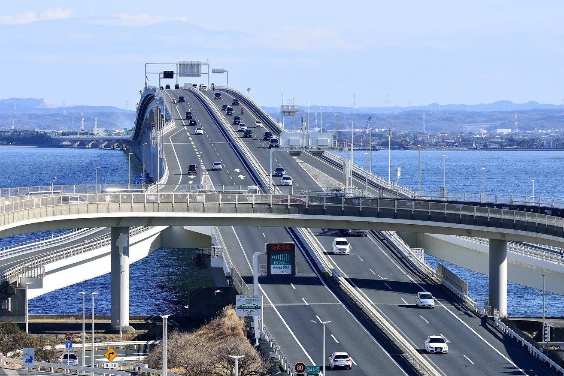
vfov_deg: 5.8
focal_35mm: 236
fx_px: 3698
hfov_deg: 8.7
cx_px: 227
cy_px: 129
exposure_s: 1/400
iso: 100
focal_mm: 155
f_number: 8
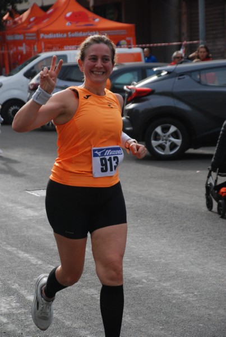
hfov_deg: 10.8
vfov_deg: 16.0
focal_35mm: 128
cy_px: 168
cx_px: 113
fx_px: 1194
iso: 1000
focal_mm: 85
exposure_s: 1/1250
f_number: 5.6
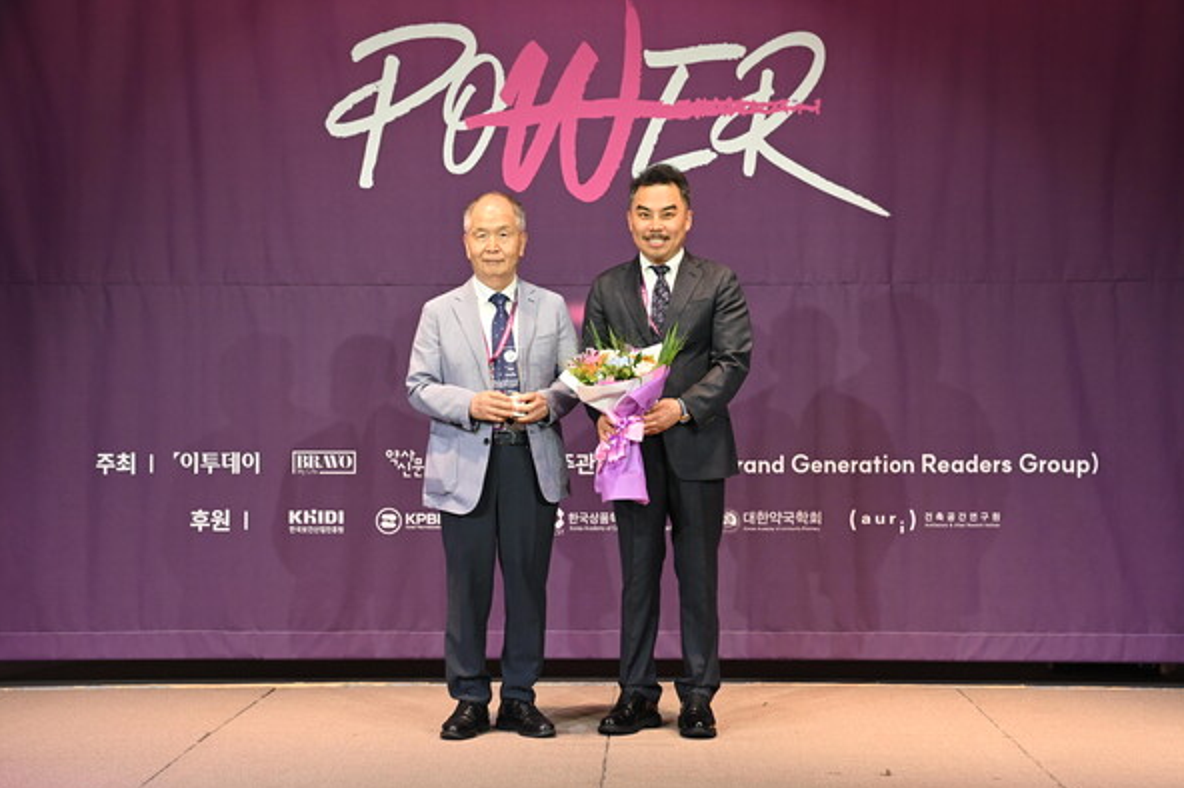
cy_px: 398
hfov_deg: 28.5
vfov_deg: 19.2
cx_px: 594
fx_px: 2334
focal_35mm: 71
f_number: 4
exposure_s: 1/200
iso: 1600
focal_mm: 70
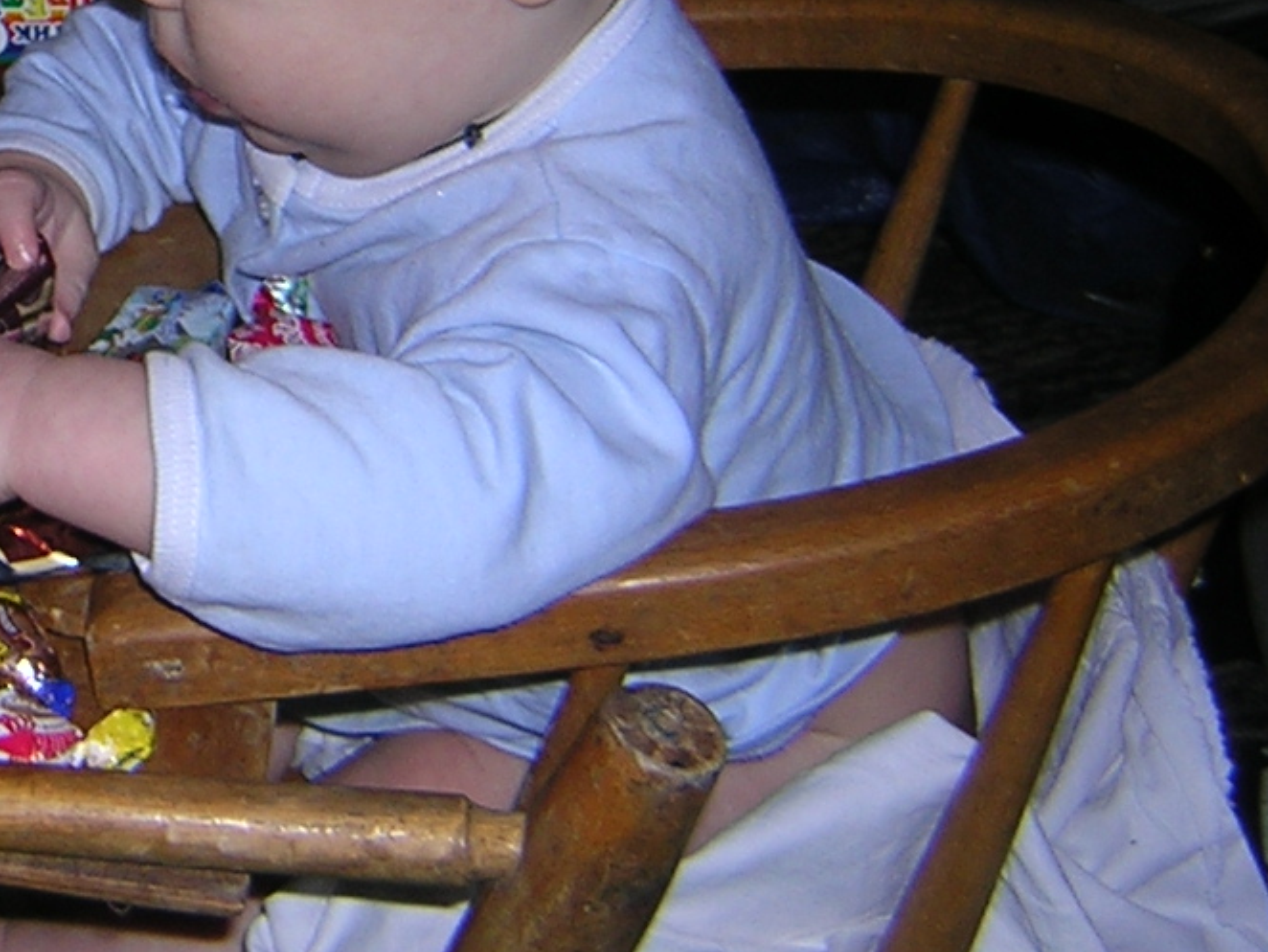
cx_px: -63
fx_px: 3188
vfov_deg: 16.7
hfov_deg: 21.5
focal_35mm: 87
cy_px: 84
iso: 100
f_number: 2.6
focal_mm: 4.7
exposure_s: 1/60.1
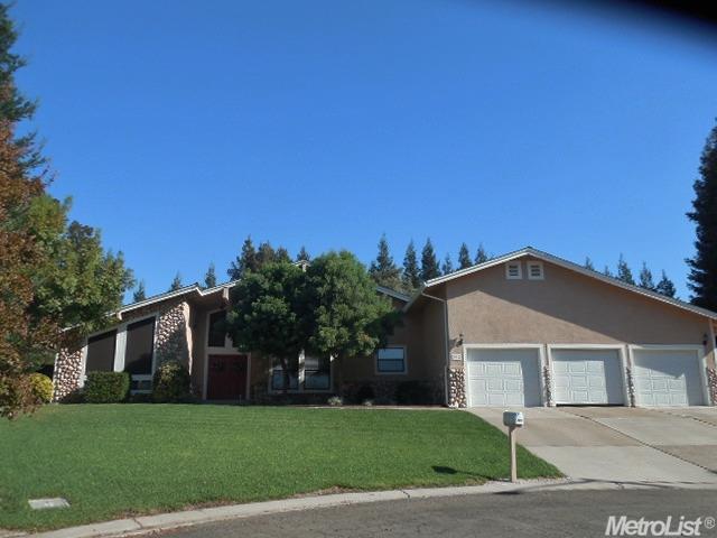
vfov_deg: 49.7
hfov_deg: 63.4
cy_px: 269
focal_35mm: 28
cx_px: 358
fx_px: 580
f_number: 3.5
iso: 125
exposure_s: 1/800
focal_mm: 5
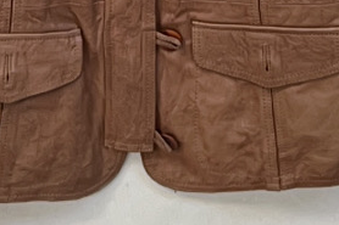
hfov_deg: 18.8
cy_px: -216
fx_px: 1026
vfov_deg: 11.4
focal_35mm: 109
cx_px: 140
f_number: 1.6
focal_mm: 5.1
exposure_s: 1/60
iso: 40
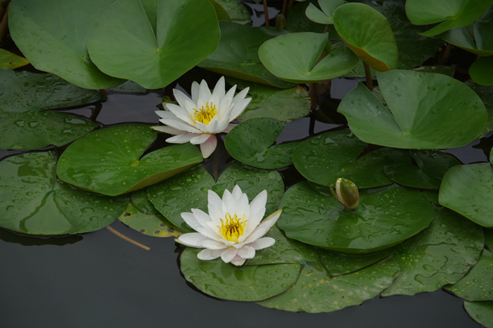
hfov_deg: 10.2
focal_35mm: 202
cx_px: 246
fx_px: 2765
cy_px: 164
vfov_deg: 6.8
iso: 100
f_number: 5.6
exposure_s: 1/250
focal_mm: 135
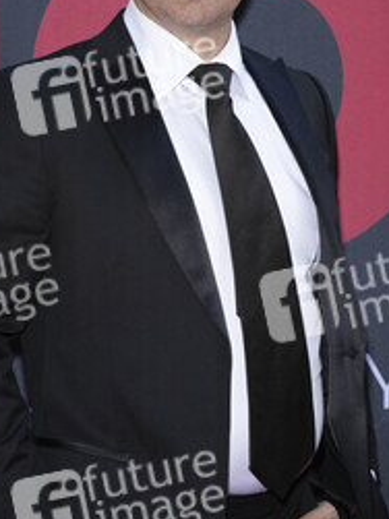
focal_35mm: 98
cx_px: 178
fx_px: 1470
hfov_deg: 15.1
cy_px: 190
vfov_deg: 20.0
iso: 800
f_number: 5.6
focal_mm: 64
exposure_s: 1/200
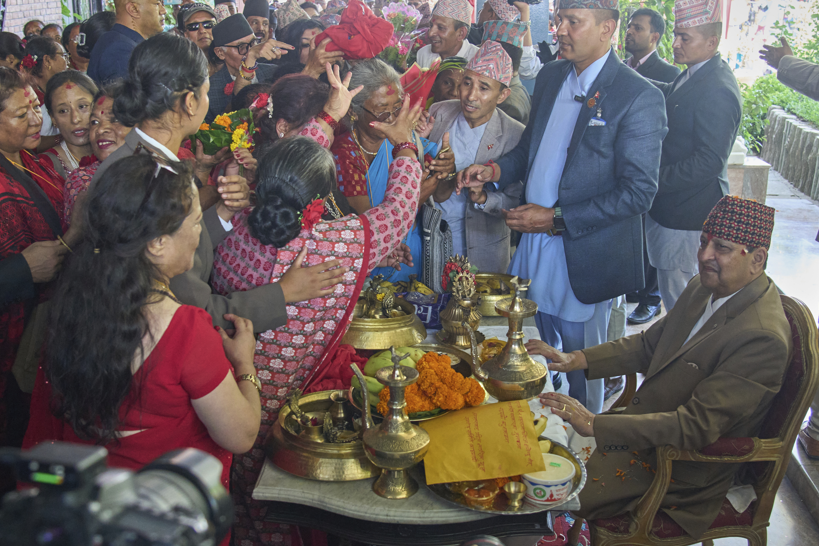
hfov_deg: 50.7
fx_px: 864
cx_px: 407
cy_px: 262
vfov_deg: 35.1
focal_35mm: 38
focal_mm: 24
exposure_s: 1/160
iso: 2500
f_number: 4
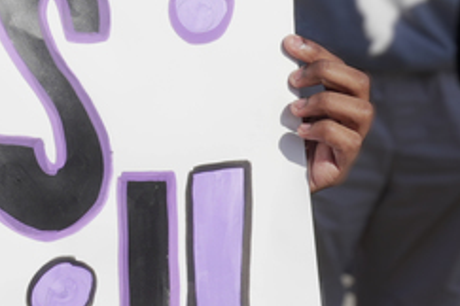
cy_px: -38
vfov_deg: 10.0
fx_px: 1725
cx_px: -286
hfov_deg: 14.0
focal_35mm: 135
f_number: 14
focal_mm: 32
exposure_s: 1/200
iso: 320
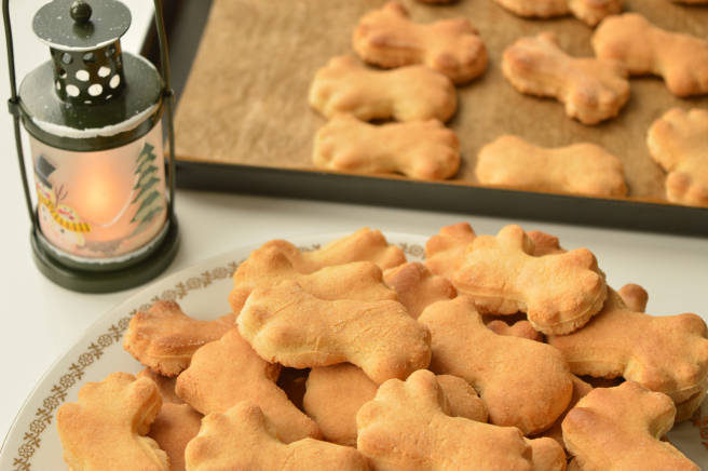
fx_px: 1621
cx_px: 354
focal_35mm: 82
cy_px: 236
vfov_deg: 16.5
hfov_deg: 24.6
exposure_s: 1/8
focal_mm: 55
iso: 200
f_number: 5.6
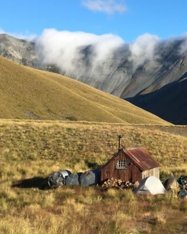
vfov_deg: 26.7
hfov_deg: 21.0
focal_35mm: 70
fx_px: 484
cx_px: 196
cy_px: 51
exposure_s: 1/1374
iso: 25
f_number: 2.2
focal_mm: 4.15
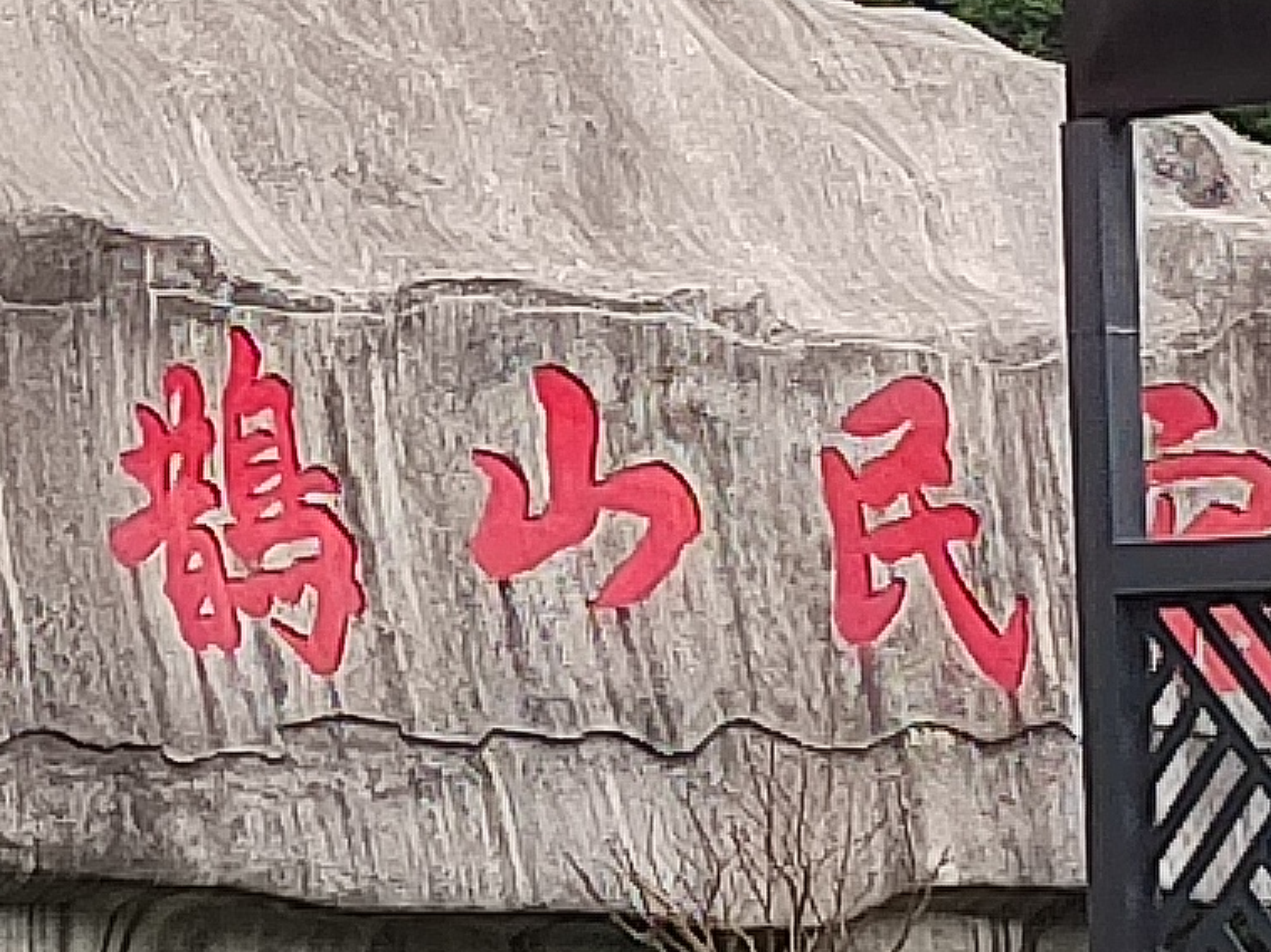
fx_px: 8699
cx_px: -84
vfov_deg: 6.2
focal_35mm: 237
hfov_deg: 8.3
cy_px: -85
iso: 100
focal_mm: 5.52
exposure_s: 1/104
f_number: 1.9
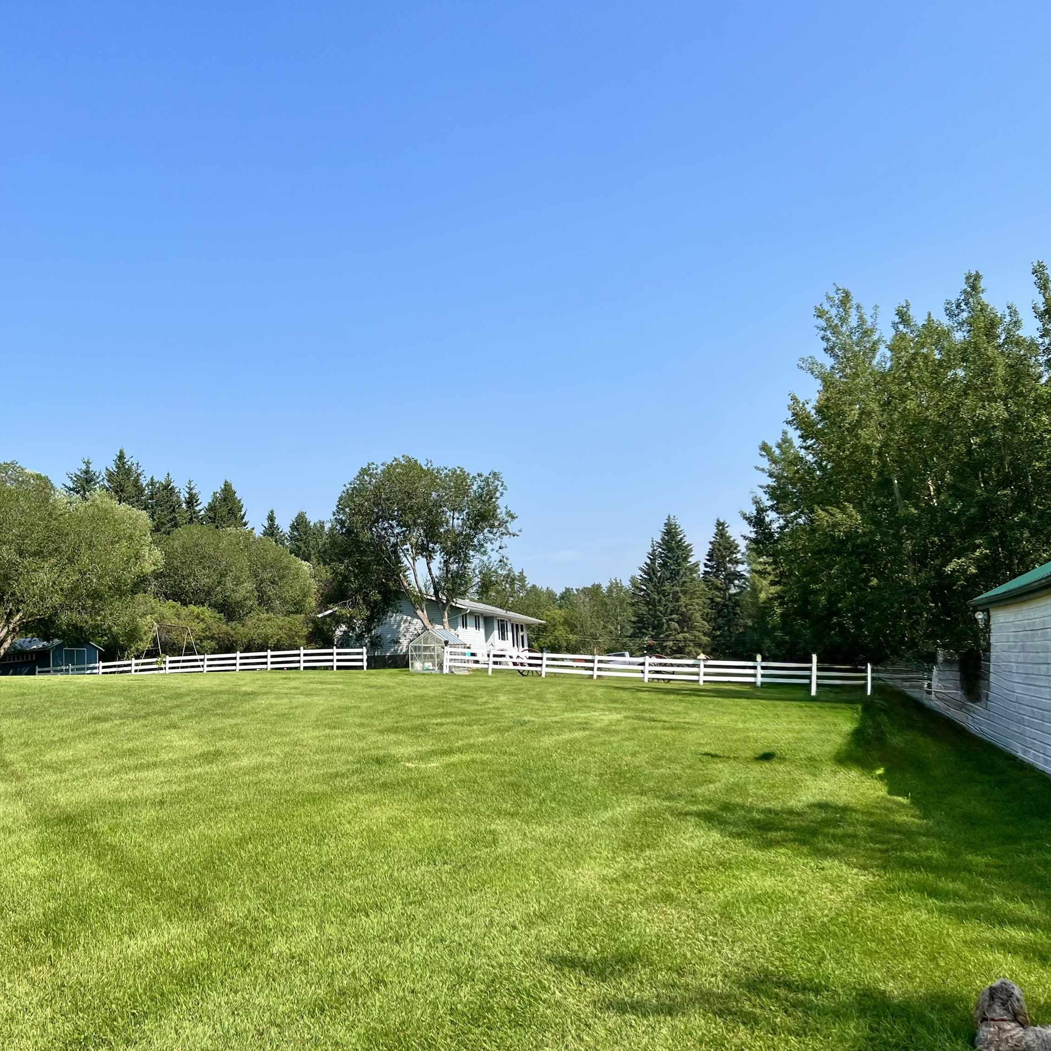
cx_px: 364
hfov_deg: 51.7
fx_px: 1065
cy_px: 523
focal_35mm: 31
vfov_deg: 52.5
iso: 50
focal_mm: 5.7
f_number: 1.5
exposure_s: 1/4274
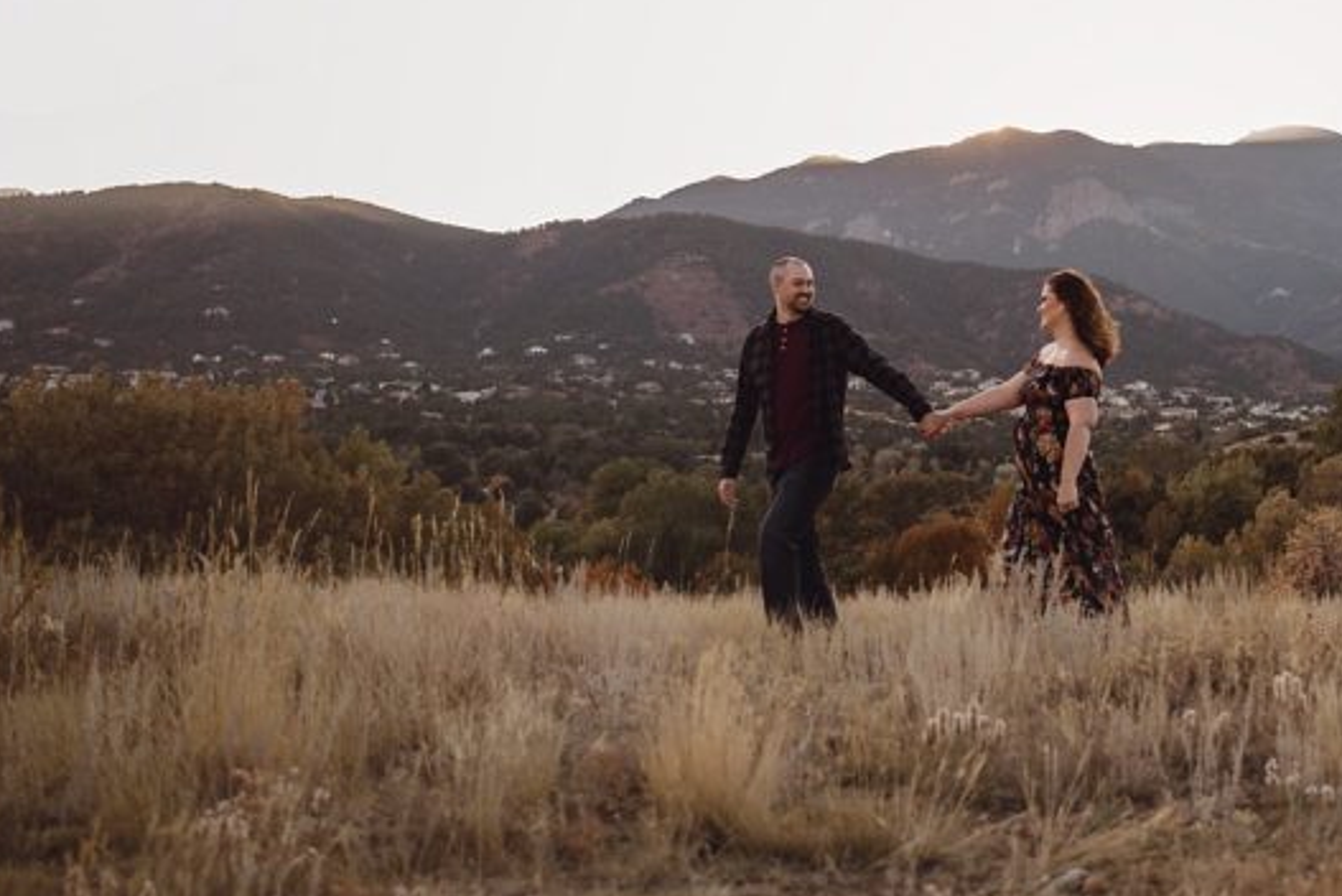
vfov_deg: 19.9
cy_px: 242
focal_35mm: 68
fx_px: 2536
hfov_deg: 28.7
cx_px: 1154
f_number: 2.2
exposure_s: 1/1000
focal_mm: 35
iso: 250
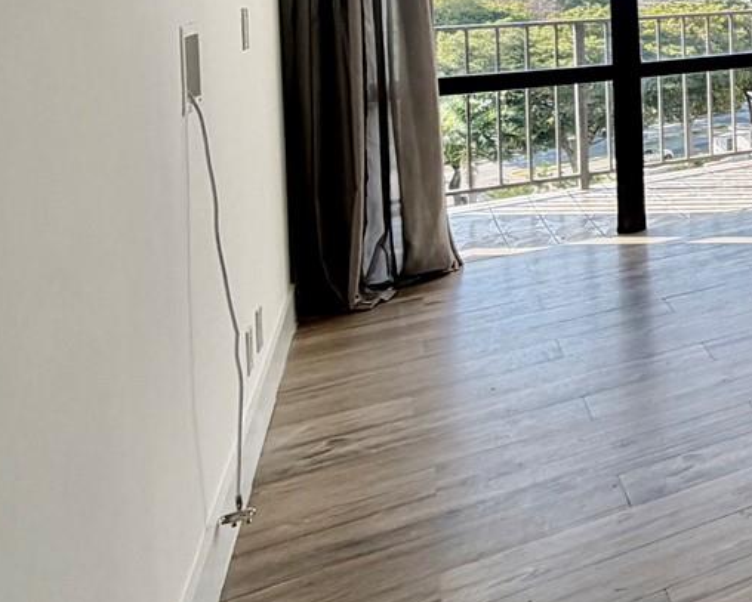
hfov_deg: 28.6
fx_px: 958
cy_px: -28
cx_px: 1116
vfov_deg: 31.7
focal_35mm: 43
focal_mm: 2.22
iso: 50
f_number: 2.2
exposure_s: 1/303
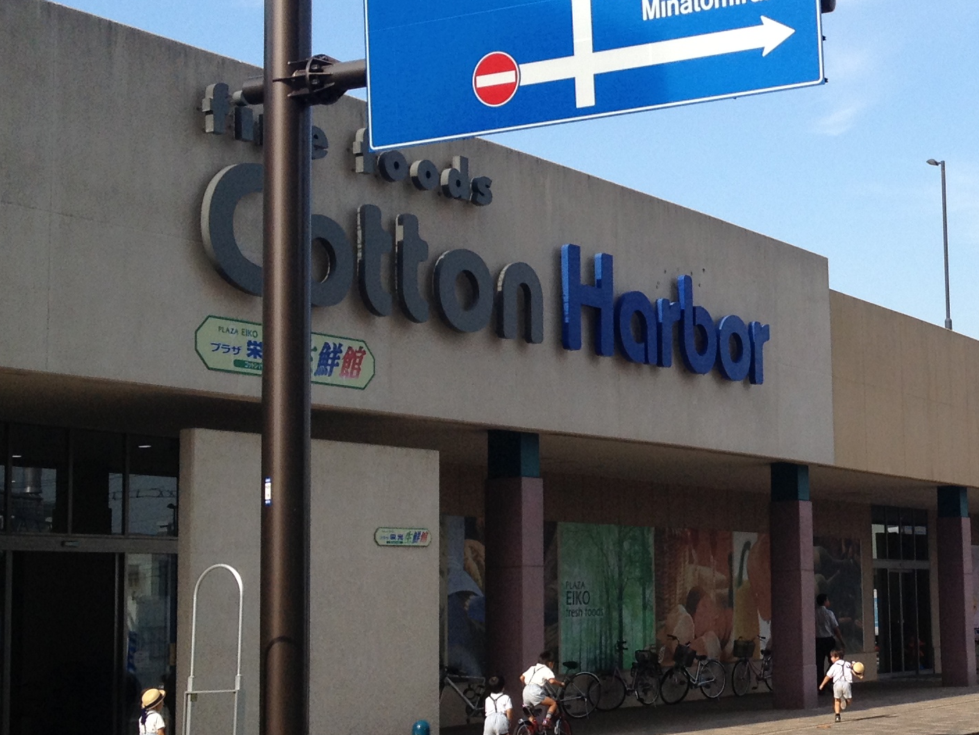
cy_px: 343
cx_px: 919
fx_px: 2291
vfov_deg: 18.2
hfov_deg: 23.4
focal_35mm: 81
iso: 50
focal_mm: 4.28
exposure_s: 1/1126
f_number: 2.4
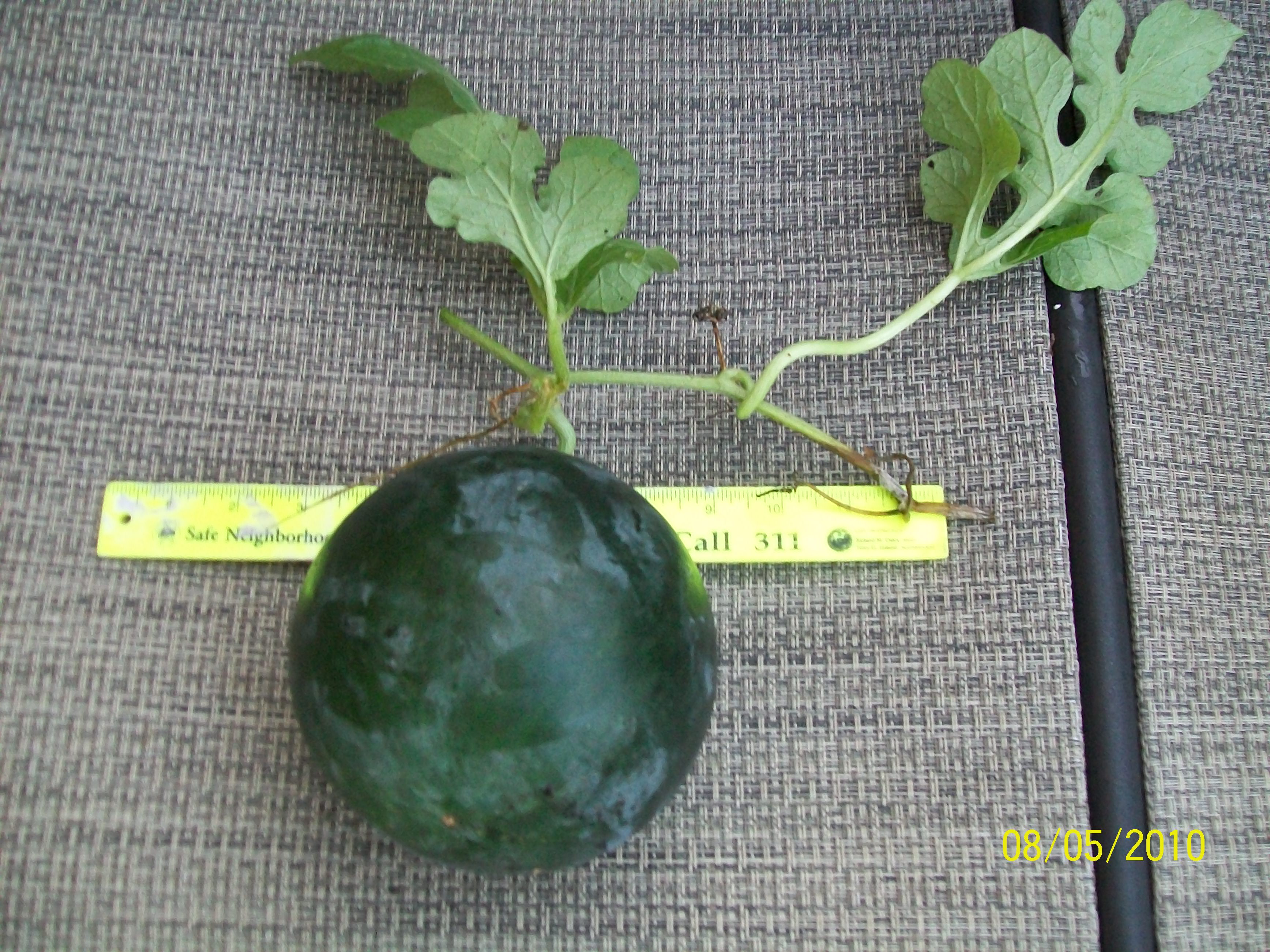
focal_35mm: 36
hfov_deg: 51.4
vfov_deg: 39.7
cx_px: 635
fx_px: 1321
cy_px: 476
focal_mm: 6
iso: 160
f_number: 2.7
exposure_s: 1/30
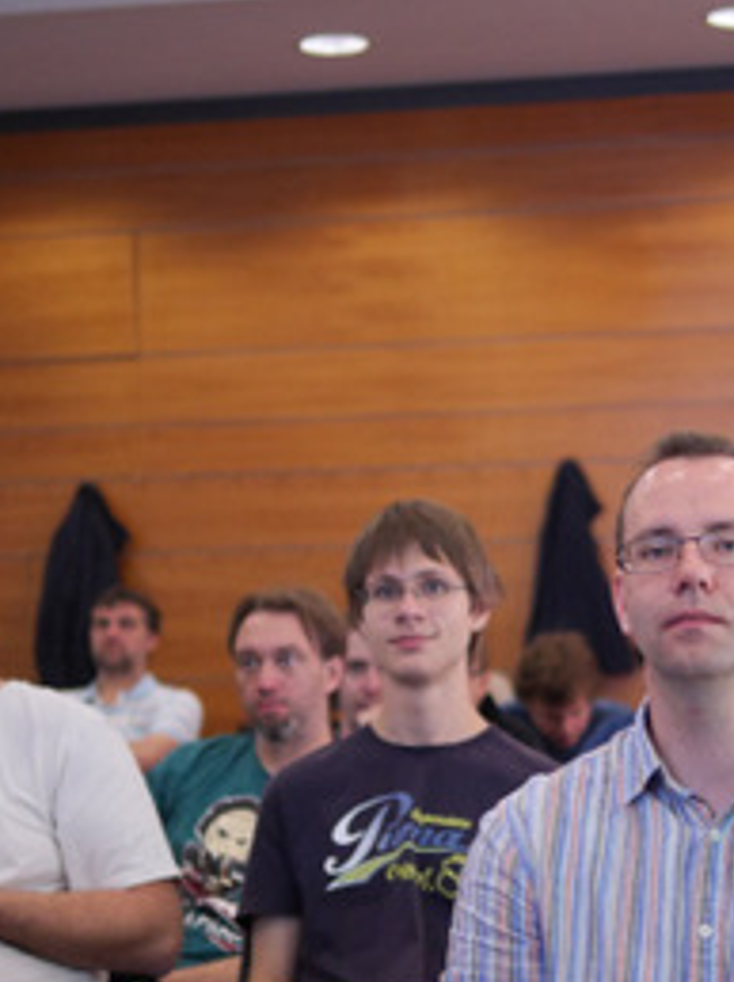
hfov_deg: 15.1
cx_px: 605
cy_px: 558
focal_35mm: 97
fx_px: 2747
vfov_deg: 20.2
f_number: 1.4
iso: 1250
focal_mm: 25
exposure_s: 1/60
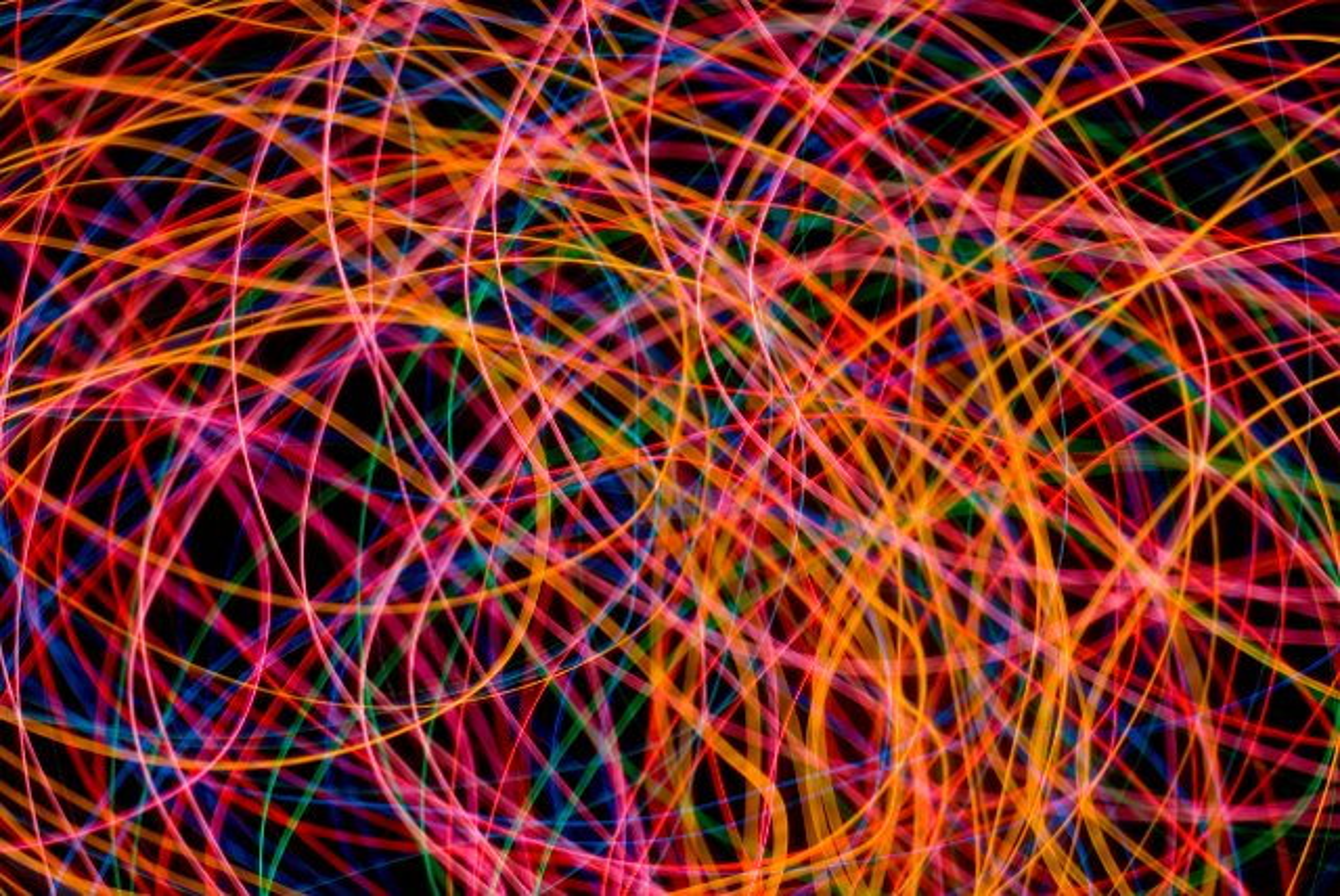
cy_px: 448
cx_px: 670
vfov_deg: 13.1
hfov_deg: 19.4
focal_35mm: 105
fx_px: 3912
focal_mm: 70
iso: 100
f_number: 32
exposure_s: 8
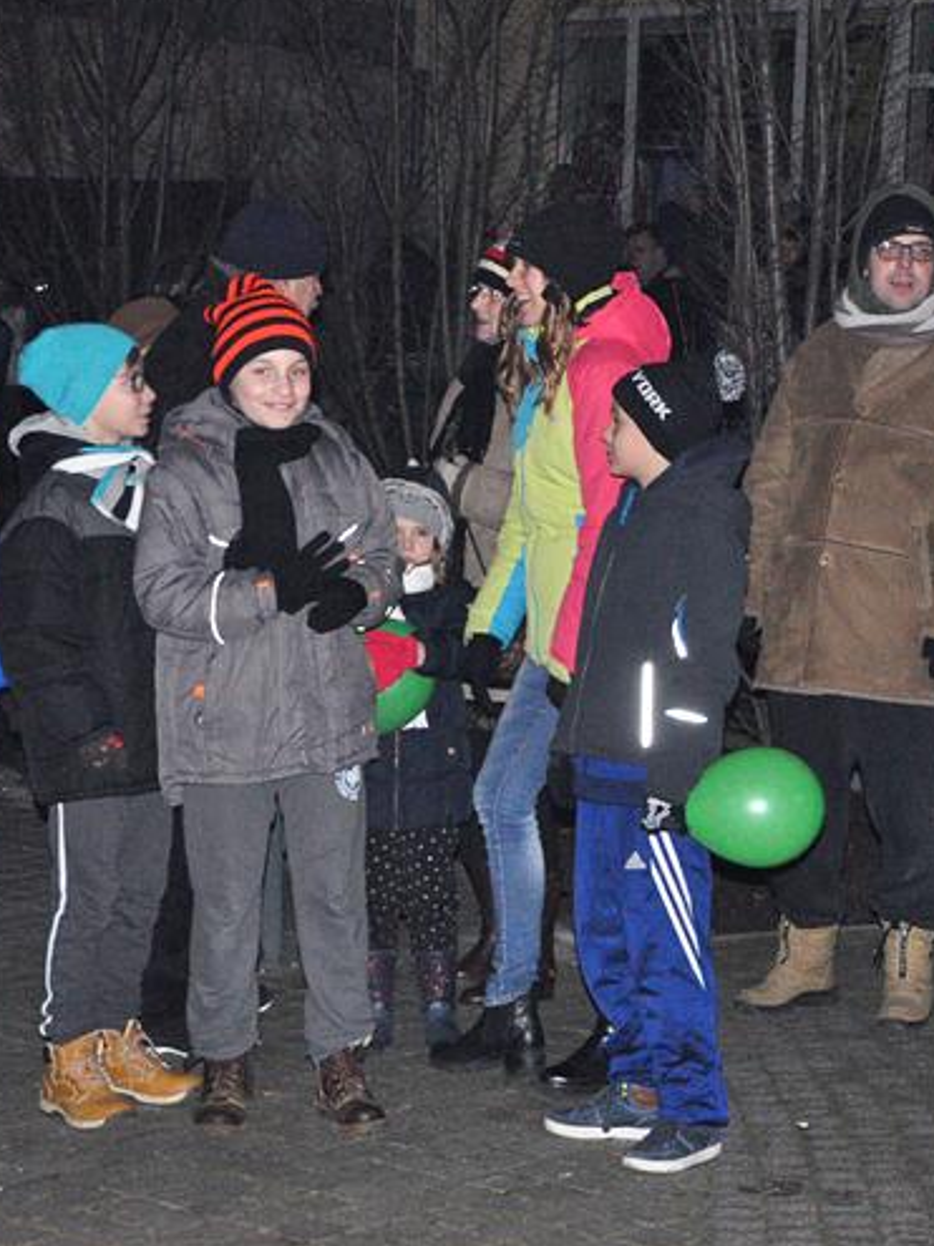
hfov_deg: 15.7
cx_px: 629
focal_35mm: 94
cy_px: 653
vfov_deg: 20.9
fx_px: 3383
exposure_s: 1/60
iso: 3200
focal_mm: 38
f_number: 5.6
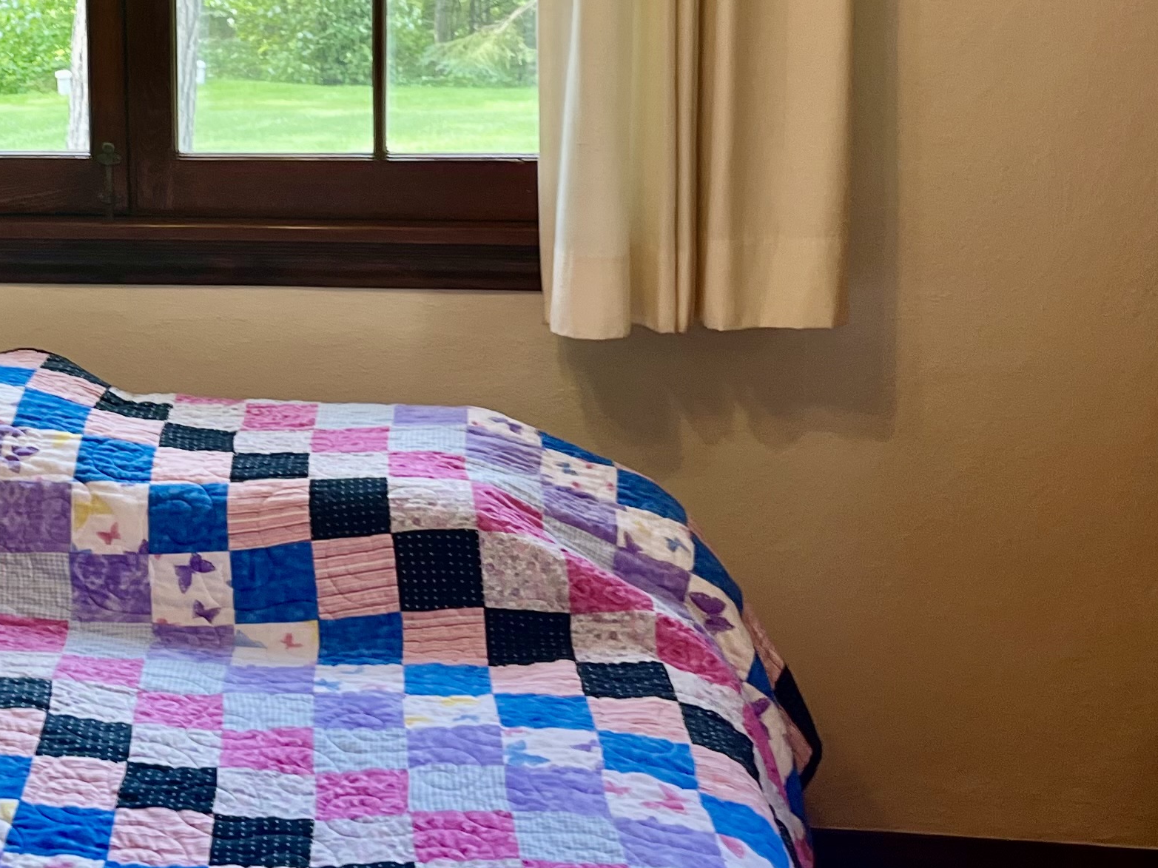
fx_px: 2241
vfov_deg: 21.6
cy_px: 142
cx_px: 102
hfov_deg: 27.8
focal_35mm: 67
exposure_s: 1/120
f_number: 1.6
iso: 125
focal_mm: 5.1
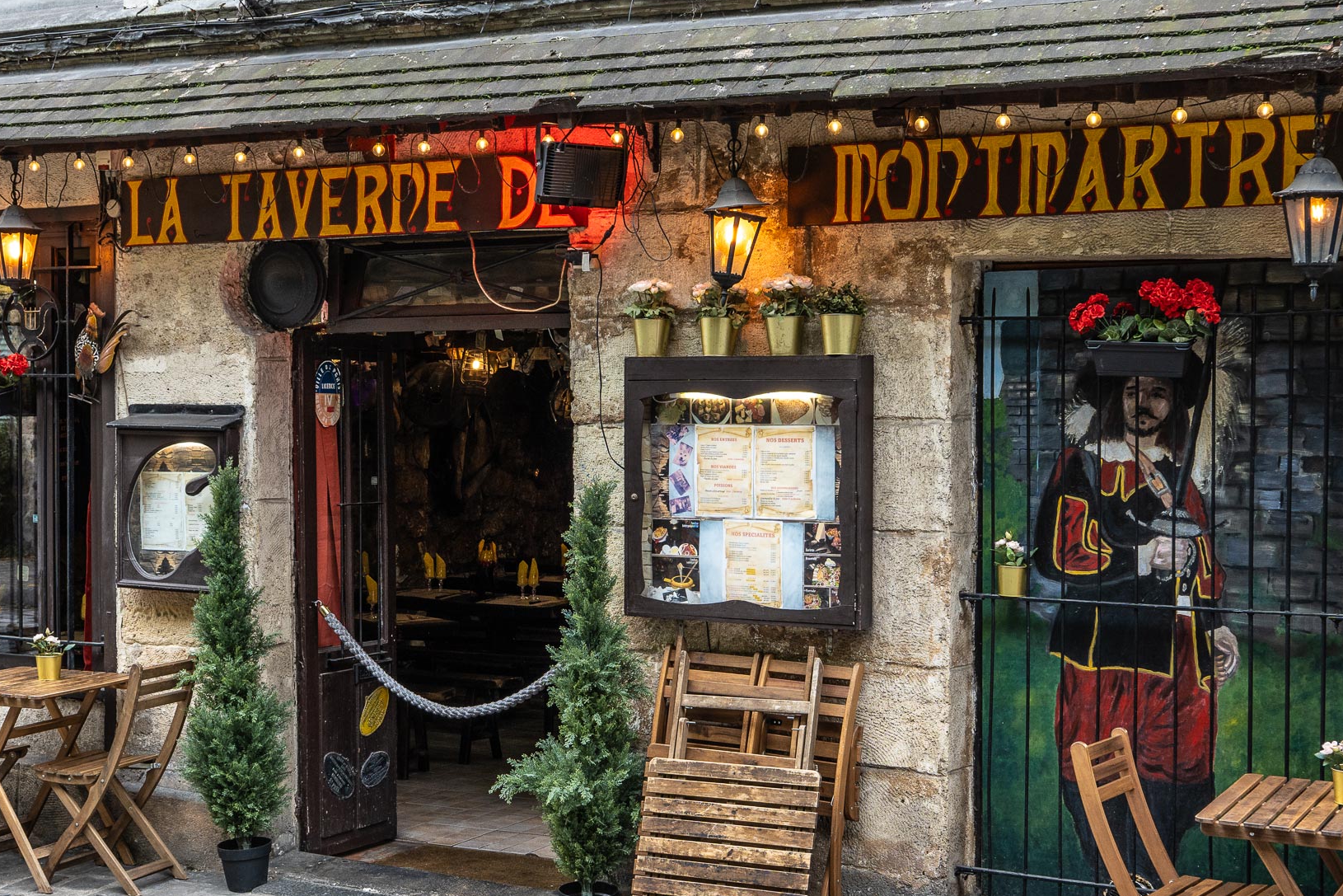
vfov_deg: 25.2
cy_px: 537
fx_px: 2002
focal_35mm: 54
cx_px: 562
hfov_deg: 37.0
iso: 320
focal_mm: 27
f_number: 5.6
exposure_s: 1/100
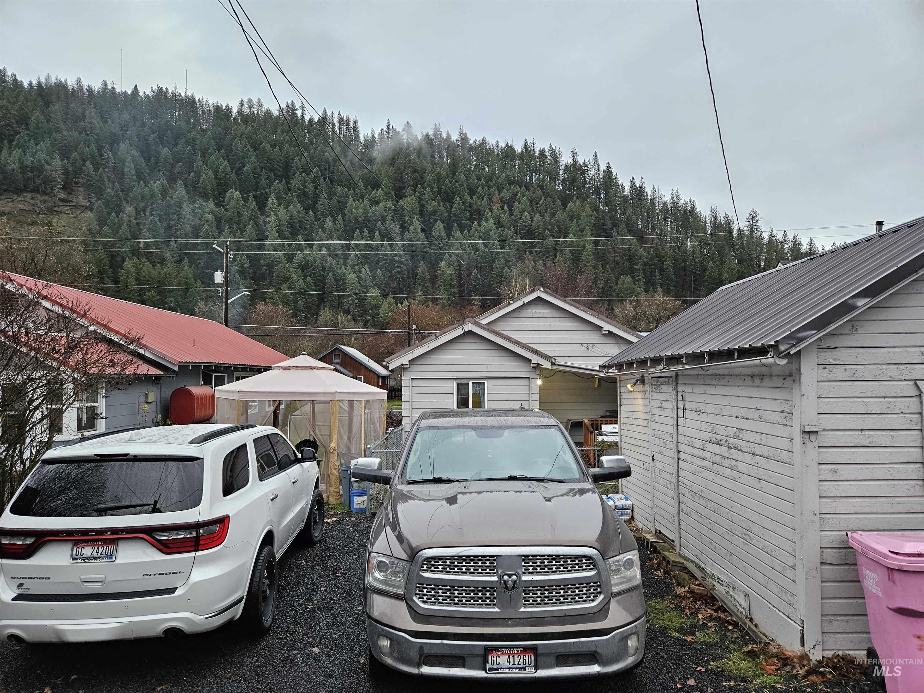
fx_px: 614
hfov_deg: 73.9
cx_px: 462
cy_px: 346
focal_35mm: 23
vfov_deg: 58.9
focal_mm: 5.4
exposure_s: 1/120
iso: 160
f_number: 1.8
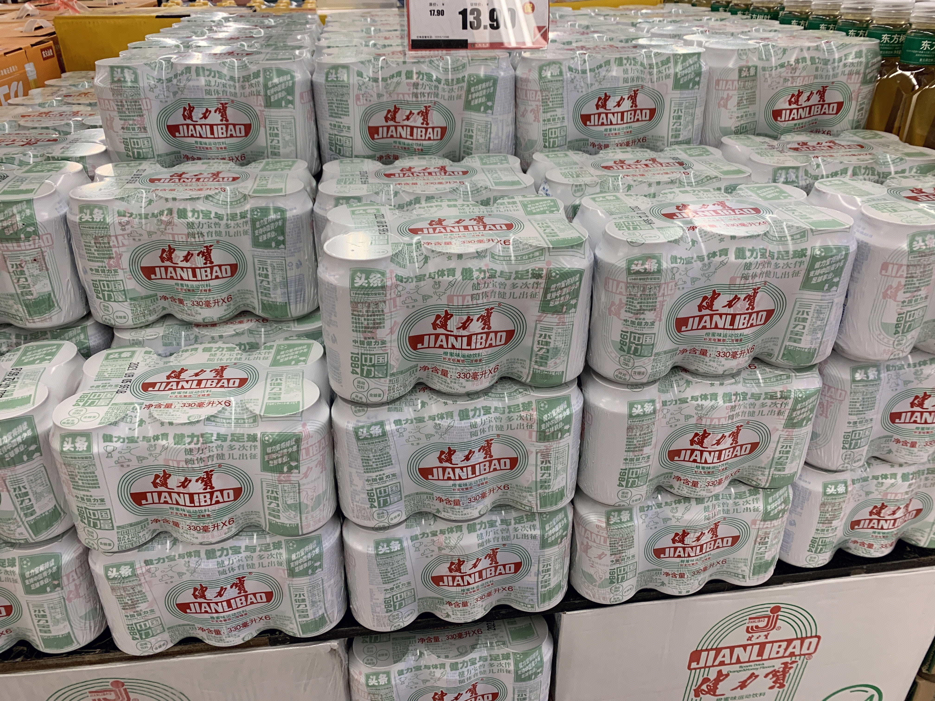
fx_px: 702
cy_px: 350
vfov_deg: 53.1
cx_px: 468
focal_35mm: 26
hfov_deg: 67.3
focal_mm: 4.25
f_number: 1.8
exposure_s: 1/82
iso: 100
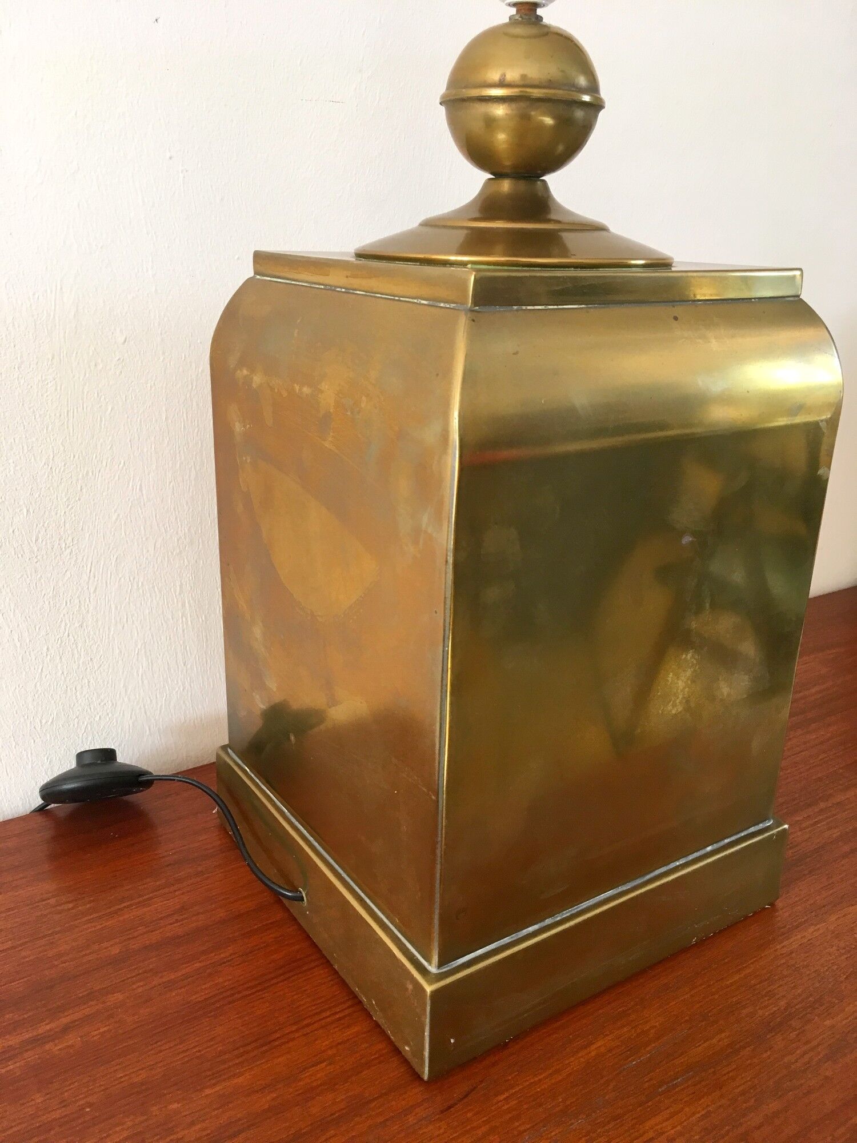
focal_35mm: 29
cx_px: 428
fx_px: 957
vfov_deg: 61.7
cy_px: 572
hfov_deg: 48.2
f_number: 2.2
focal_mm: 4.15
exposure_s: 1/33
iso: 50
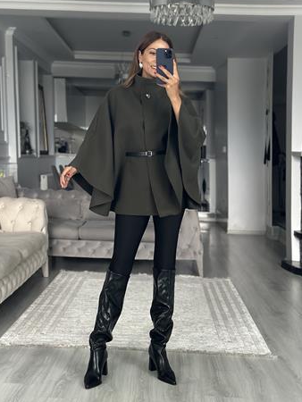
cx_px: 138
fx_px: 628
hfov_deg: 27.0
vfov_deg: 35.5
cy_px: 188
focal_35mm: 54
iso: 500
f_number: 1.78
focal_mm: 6.86
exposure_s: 1/40
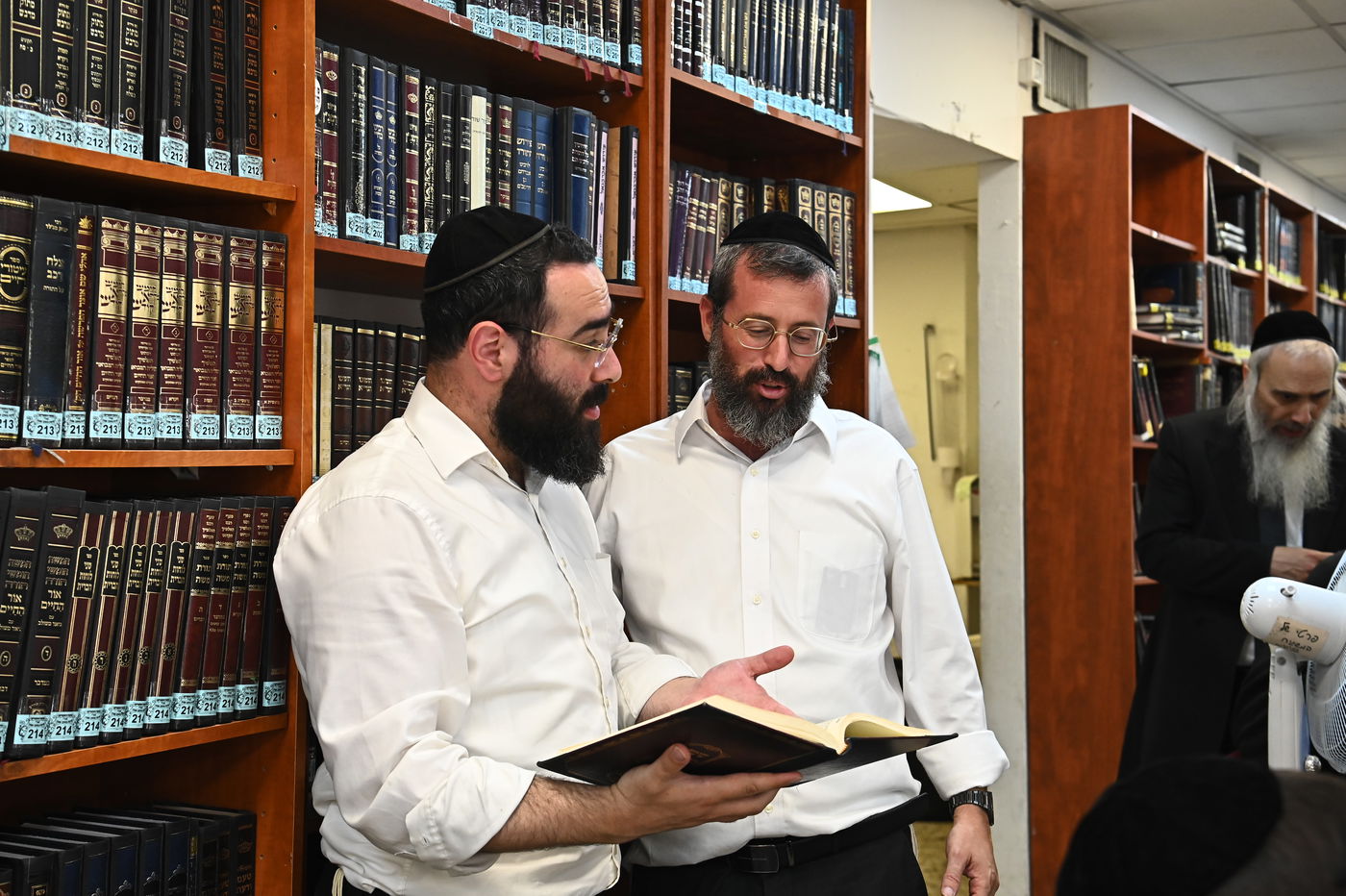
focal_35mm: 50
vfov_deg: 27.0
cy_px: 448
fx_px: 1868
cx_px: 673
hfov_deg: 39.6
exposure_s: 1/200
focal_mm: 50
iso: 2000
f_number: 5.6
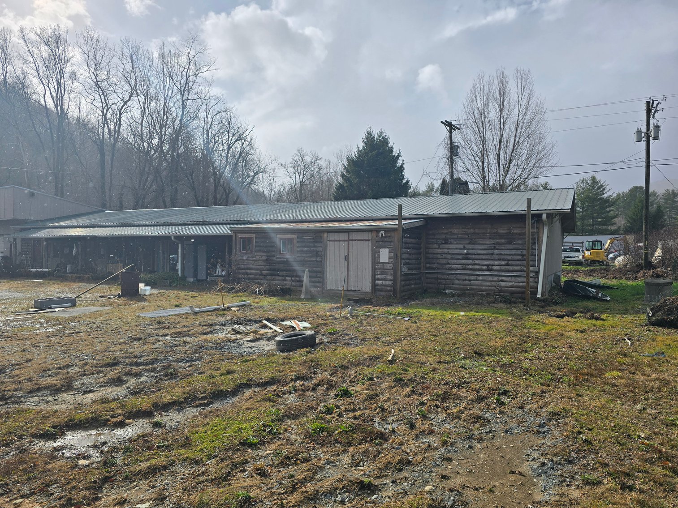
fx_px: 451
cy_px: 254
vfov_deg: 58.9
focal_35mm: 23
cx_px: 339
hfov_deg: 73.9
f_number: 1.7
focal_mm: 6.3
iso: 12
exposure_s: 1/2111
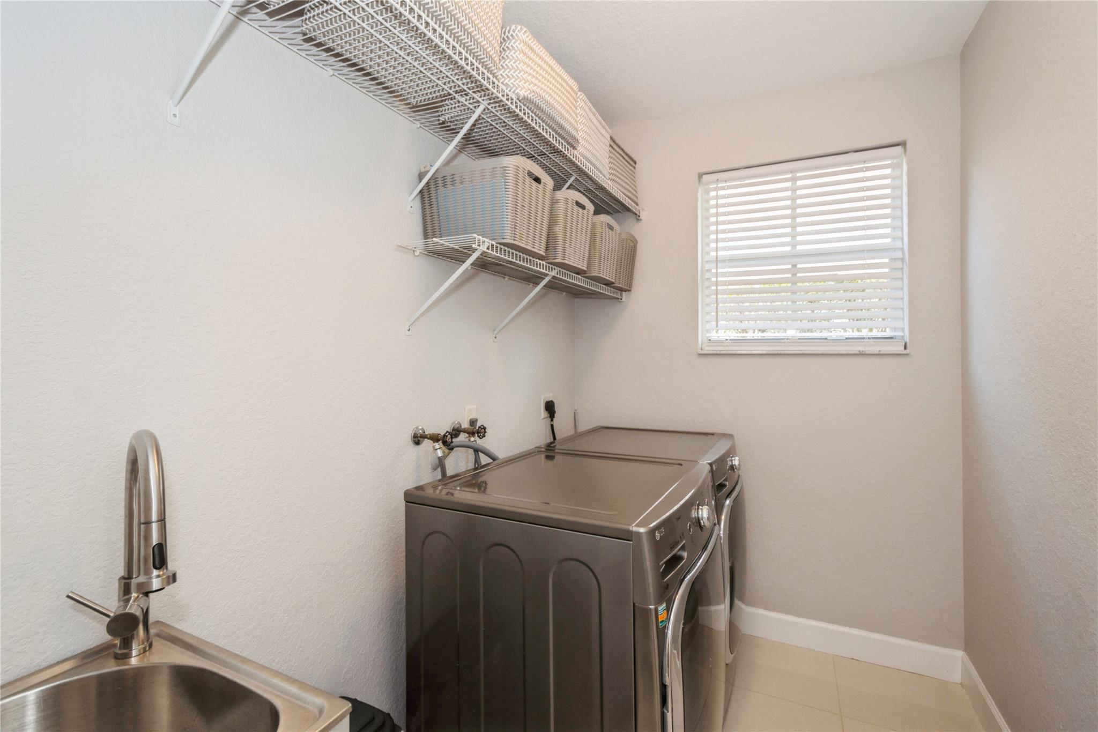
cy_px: 366
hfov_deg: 100.4
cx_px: 549
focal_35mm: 15
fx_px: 457
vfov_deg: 77.3
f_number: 5
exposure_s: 1/60
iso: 250
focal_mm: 10
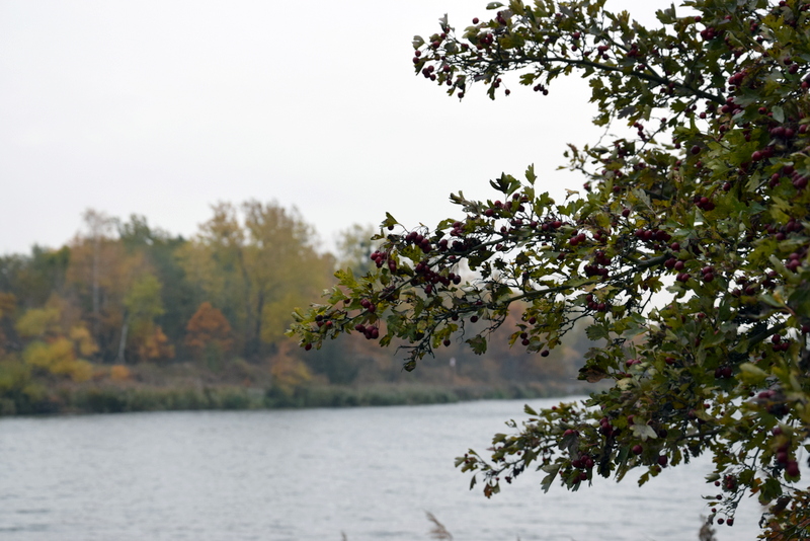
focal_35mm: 87
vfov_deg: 15.7
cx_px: 405
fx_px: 1958
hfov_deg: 23.4
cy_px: 270
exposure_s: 1/250
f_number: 8
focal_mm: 58
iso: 400
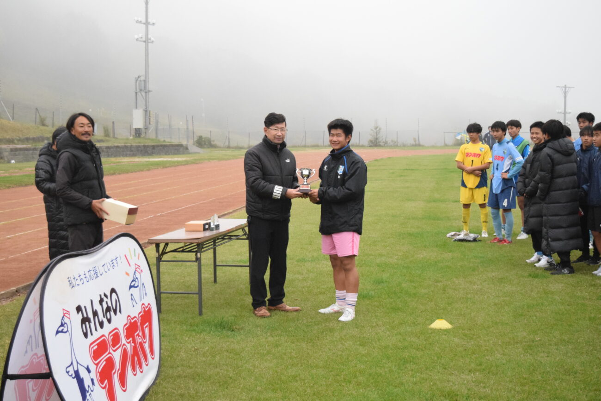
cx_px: 300
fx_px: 876
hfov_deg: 37.8
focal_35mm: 52
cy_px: 200
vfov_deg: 25.8
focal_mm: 35
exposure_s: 1/2500
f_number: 5
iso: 4000
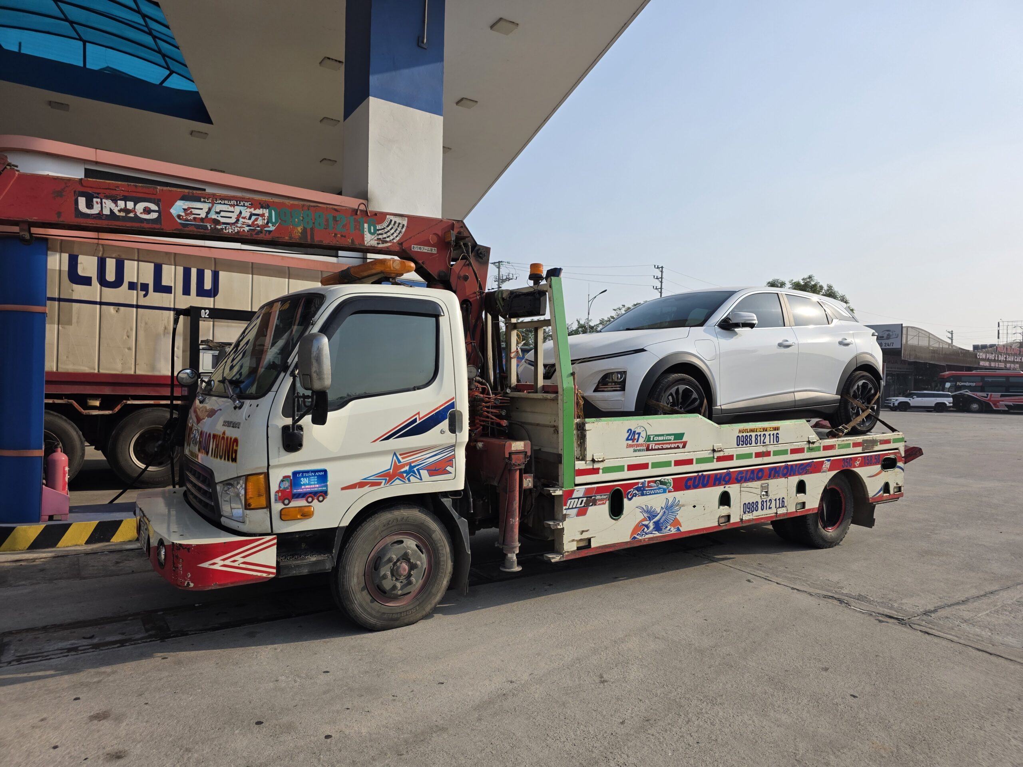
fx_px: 680
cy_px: 384
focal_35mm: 23
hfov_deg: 73.9
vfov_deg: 58.9
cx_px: 512
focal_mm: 6.3
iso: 80
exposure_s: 1/6355
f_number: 1.7
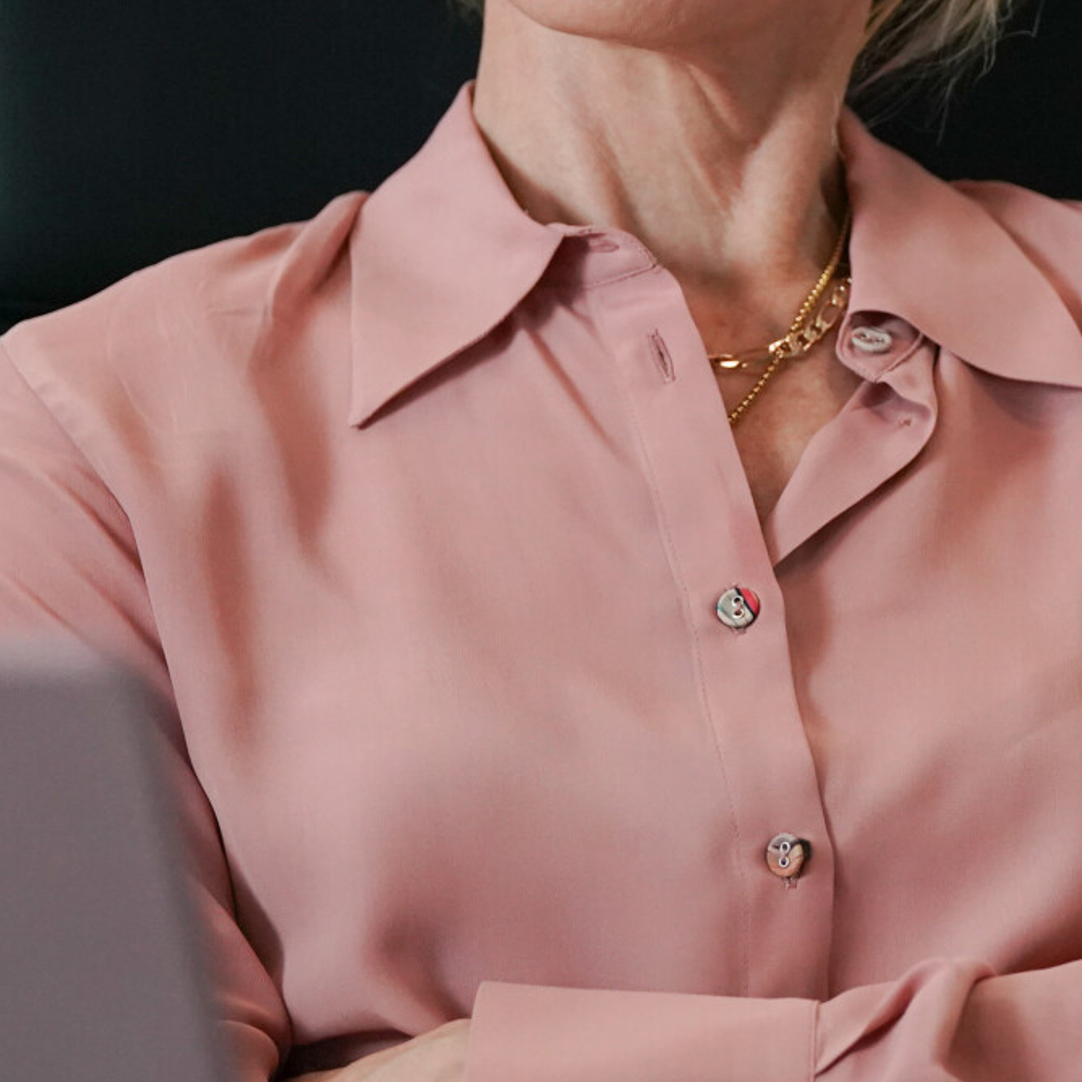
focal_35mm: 384
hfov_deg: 4.6
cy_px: 249
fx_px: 13580
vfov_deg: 4.6
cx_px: 933
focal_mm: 151
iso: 3200
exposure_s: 1/60
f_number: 2.8
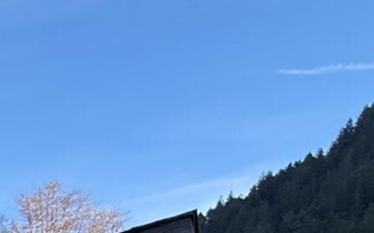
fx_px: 764
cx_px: -345
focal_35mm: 75
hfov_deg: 19.0
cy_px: 482
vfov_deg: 14.2
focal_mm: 2.22
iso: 50
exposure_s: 1/644
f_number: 2.2
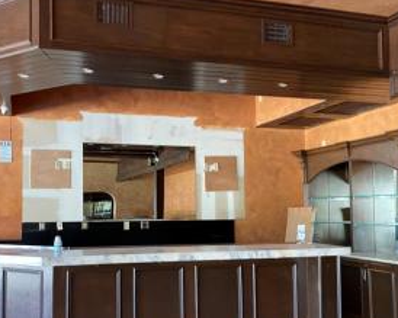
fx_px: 436
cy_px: 183
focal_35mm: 37
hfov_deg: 48.6
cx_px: 145
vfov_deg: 40.0
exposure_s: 1/60
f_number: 1.8
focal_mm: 4.25
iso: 125
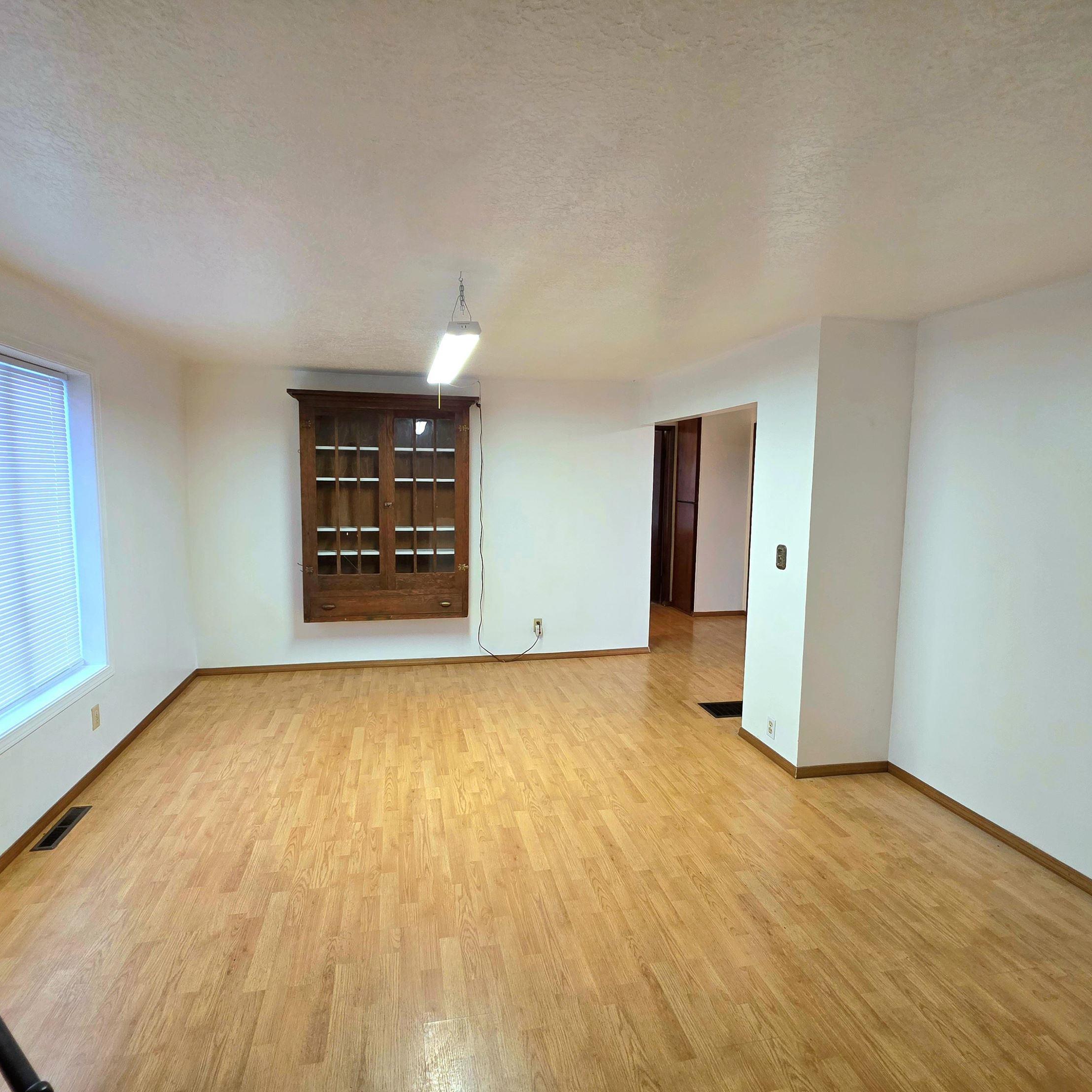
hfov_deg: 87.4
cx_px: 522
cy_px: 538
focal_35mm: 16
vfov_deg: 87.4
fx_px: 571
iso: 200
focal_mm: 2.2
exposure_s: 1/120
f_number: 1.9
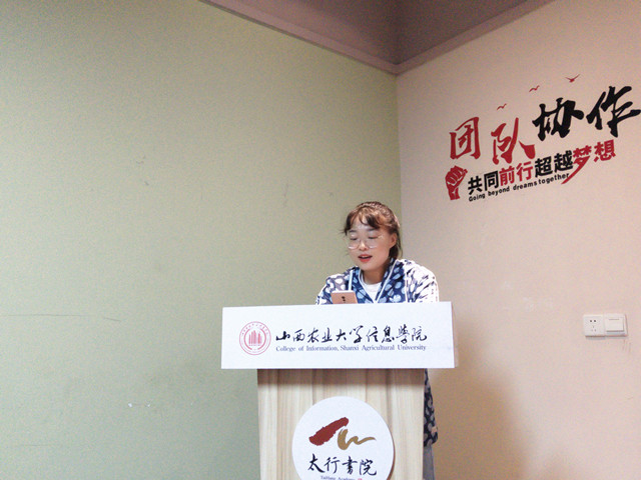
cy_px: 240
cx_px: 320
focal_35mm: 38
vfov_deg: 37.7
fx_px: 704
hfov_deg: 49.0
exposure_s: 1/33.3
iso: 473
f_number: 1.8
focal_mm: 3.95
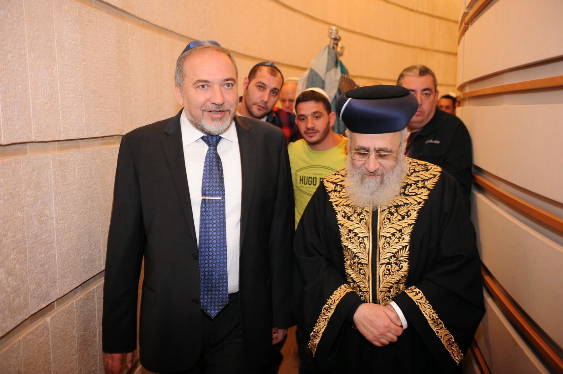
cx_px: 282
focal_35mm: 35
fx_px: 547
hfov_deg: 54.5
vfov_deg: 37.8
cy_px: 187
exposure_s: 1/60
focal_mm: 35
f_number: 2.8
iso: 1250
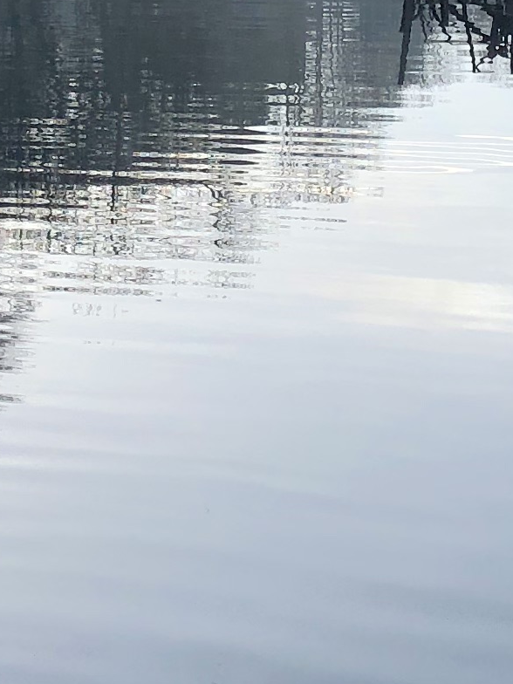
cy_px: -151
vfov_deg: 13.3
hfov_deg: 10.3
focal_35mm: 144
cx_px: 106
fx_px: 2845
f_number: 1.8
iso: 20
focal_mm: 4
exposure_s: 1/1171
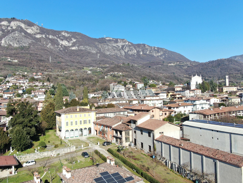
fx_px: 204
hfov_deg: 61.7
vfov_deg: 48.2
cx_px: 122
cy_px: 92
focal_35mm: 29
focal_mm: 5.11
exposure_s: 1/800
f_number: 3
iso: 100
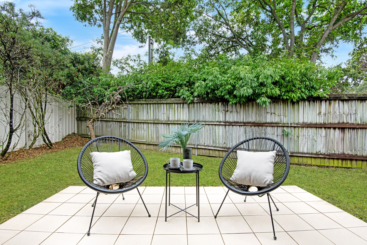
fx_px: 163
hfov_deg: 96.7
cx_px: 184
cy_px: 122
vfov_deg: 73.7
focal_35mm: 16
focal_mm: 16
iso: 320
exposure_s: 1/25
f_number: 11
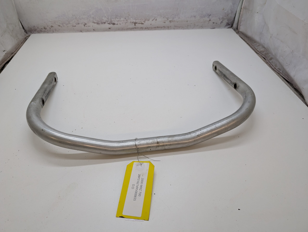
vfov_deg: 56.9
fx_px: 214
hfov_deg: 71.5
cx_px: 154
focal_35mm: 24
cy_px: 116
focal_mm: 6.9
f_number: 1.68
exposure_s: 1/116
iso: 91
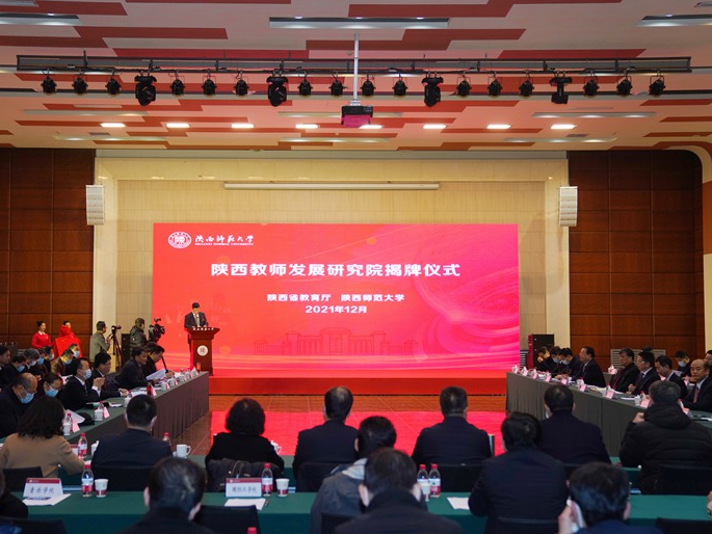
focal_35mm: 46
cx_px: 312
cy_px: 275
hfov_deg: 41.2
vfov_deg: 31.5
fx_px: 946
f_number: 2.8
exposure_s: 1/200
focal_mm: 41
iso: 800
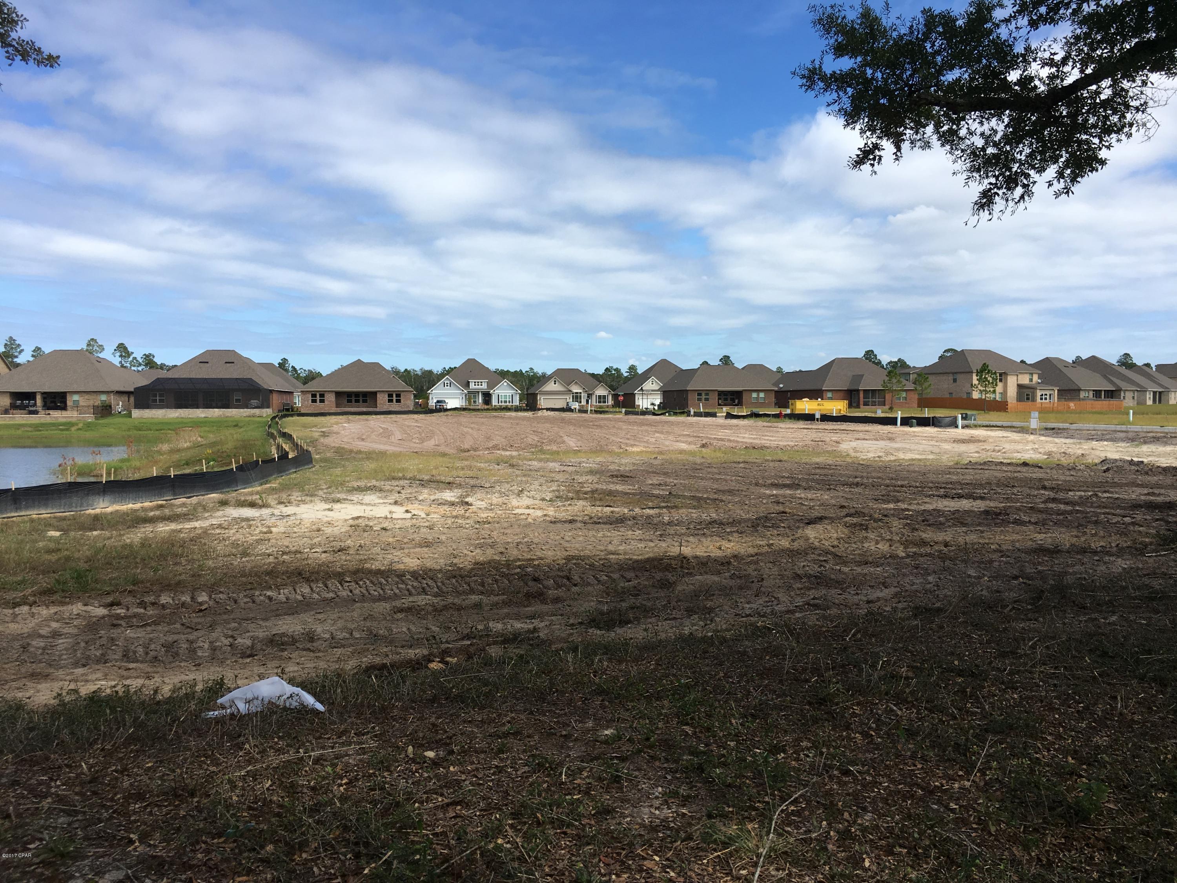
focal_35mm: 29
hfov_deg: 61.7
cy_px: 442
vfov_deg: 48.2
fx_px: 986
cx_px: 588
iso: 25
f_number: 2.2
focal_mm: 4.15
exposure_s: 1/1282
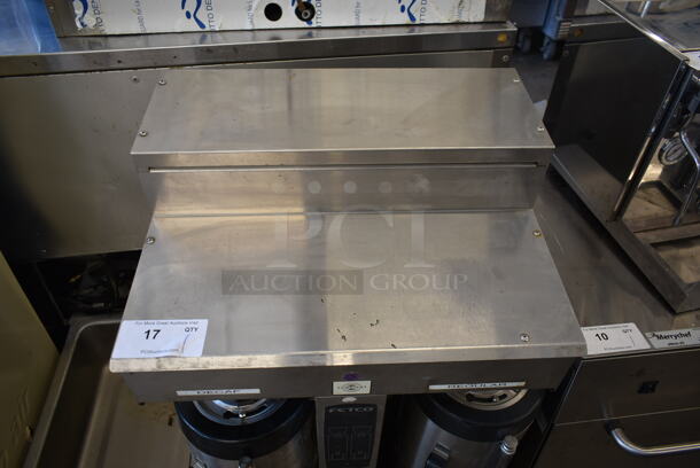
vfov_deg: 48.0
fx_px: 525
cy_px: 234
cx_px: 350
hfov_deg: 67.3
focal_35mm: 27
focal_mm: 18
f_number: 3.5
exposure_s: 1/30
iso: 140
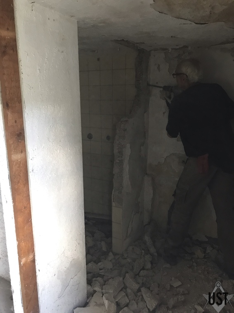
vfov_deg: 63.4
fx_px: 252
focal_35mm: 28
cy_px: 156
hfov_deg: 49.7
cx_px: 117
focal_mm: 3.99
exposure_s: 1/11
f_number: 1.8
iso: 100
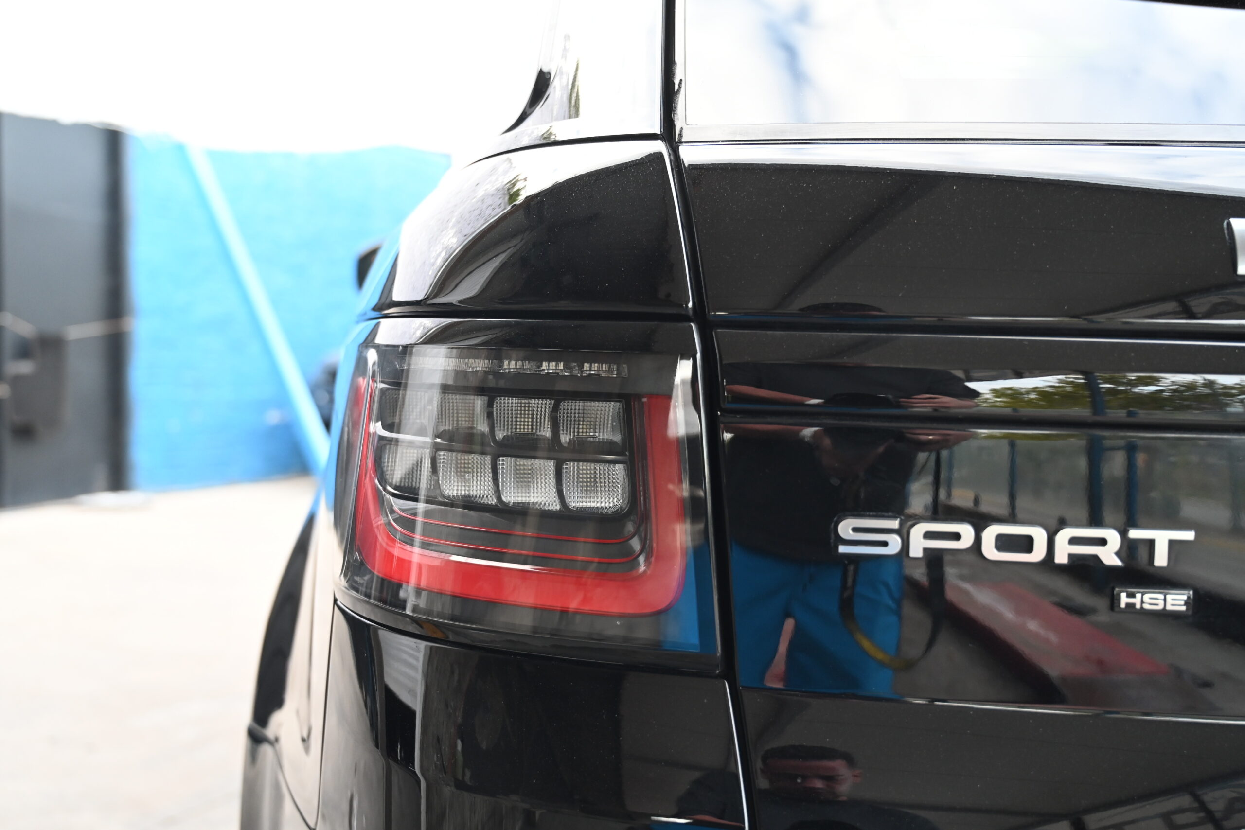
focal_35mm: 37
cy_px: 415
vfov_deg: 35.9
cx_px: 622
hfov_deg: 51.9
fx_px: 1280
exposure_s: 1/125
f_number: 4
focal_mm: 37
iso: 1400
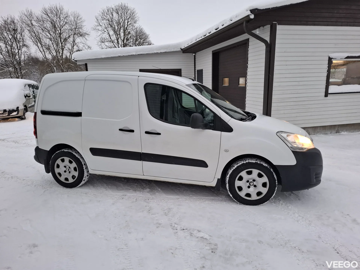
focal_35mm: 23
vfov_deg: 58.9
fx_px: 239
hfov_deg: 73.9
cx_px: 180
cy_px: 135
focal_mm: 5.54
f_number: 1.8
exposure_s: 1/120
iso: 125
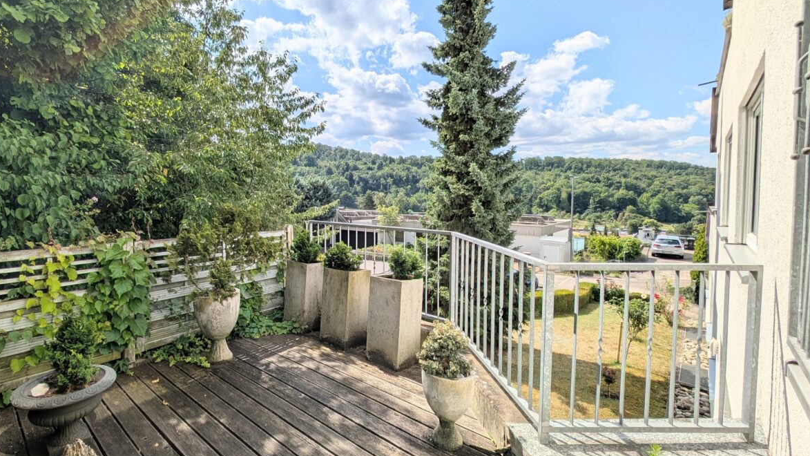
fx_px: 344
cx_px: 331
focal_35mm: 16
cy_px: 208
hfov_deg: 98.3
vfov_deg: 67.0
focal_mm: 2.23
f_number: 1.95
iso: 38
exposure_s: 1/3175
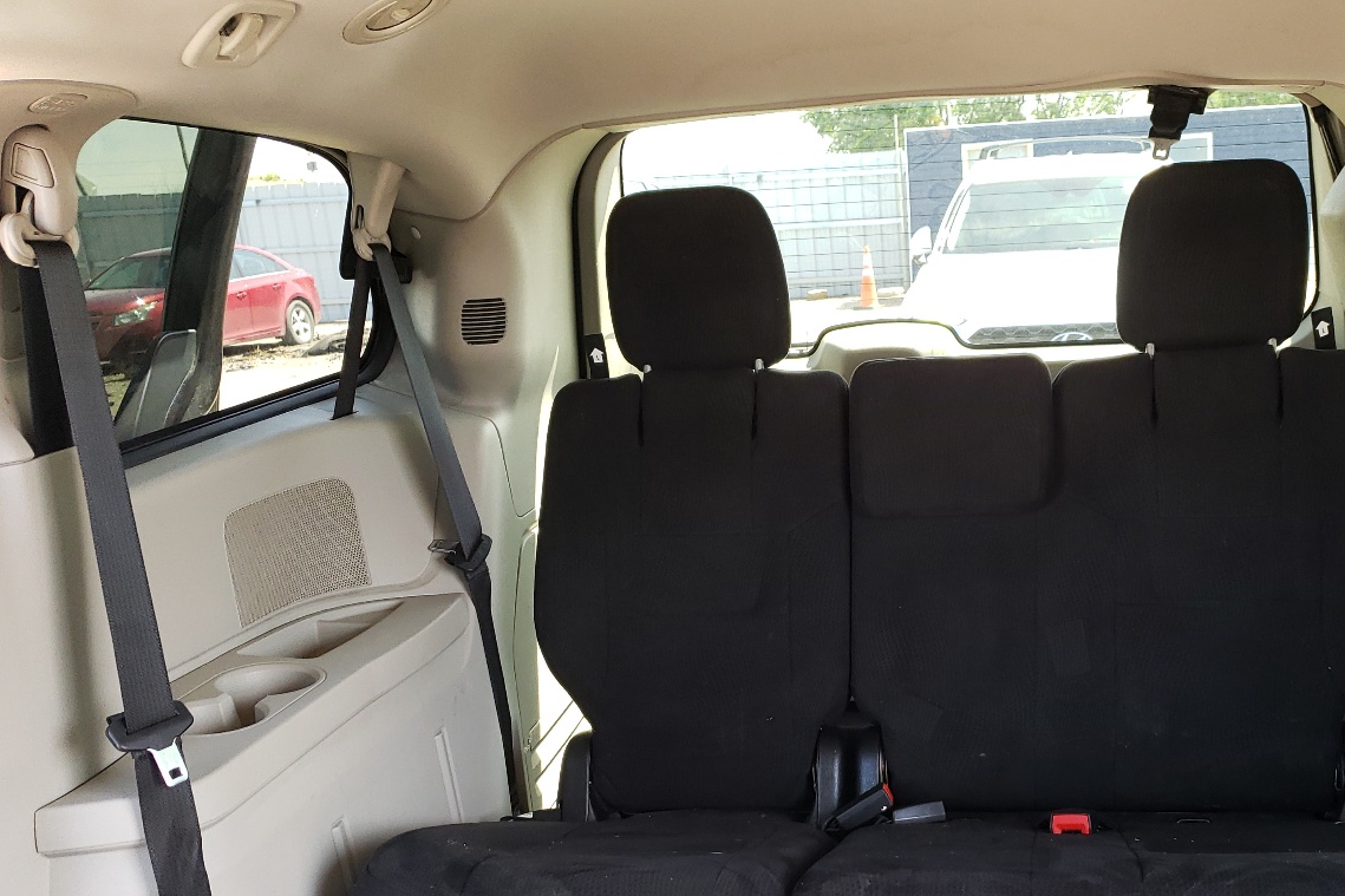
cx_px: 870
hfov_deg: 50.0
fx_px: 1419
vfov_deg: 34.2
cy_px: 691
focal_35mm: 38
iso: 81
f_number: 1.5
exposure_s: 1/120
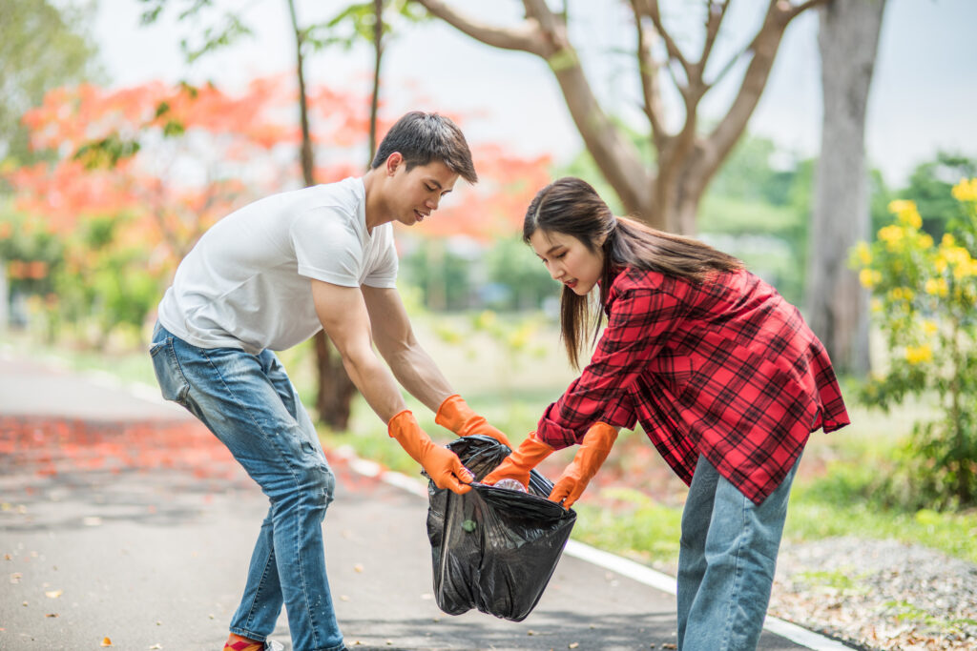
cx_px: 488
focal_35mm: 85
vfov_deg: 16.1
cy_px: 326
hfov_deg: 23.9
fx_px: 2307
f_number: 1.4
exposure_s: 1/1000
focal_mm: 85
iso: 64
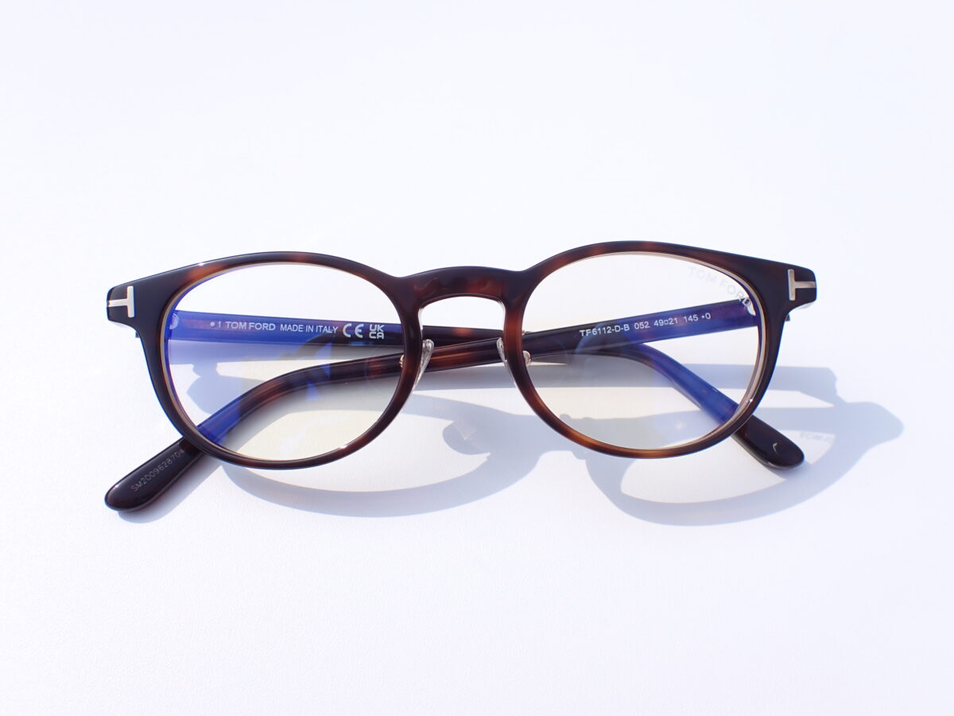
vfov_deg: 46.8
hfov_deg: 60.0
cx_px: 477
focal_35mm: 30
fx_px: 827
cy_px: 358
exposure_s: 1/160
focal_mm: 5.4
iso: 100
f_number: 9
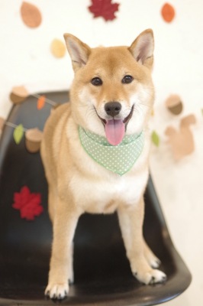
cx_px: 102
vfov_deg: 21.7
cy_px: 153
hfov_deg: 14.5
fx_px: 796
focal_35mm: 94
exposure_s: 1/125
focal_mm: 63
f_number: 2.8
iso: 3200
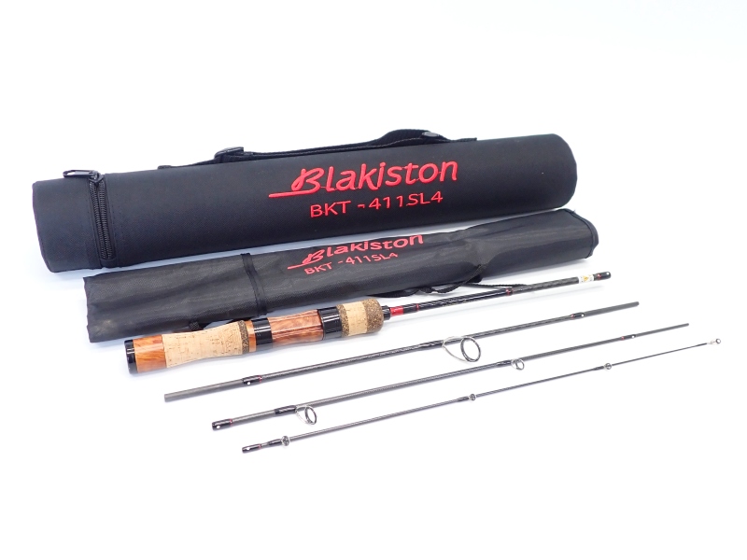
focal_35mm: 30
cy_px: 280
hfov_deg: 60.0
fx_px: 647
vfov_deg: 46.8
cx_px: 374
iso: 200
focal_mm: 5.4
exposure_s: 1/60
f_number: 2.3
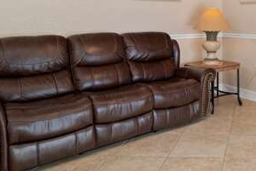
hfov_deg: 43.6
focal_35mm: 39
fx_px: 277
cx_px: 246
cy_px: 16
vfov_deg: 32.5
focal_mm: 10
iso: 800
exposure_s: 1/5
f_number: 8
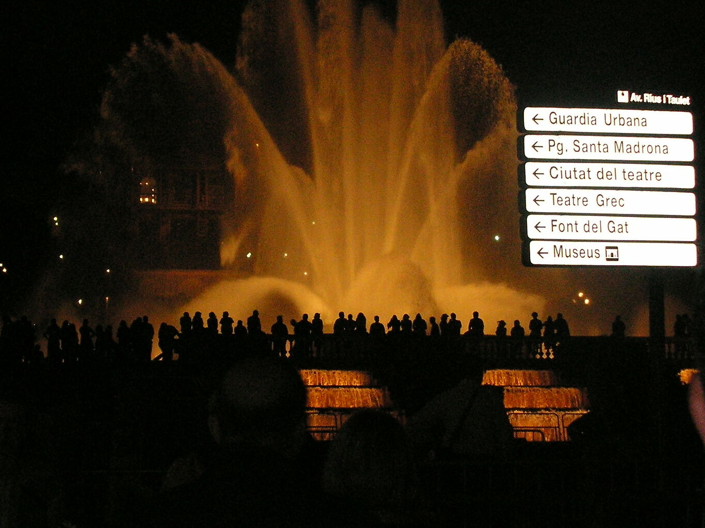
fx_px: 1609
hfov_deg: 24.7
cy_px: 218
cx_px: 322
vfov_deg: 18.6
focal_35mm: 79
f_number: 3.2
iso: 160
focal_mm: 7.6
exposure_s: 1/40
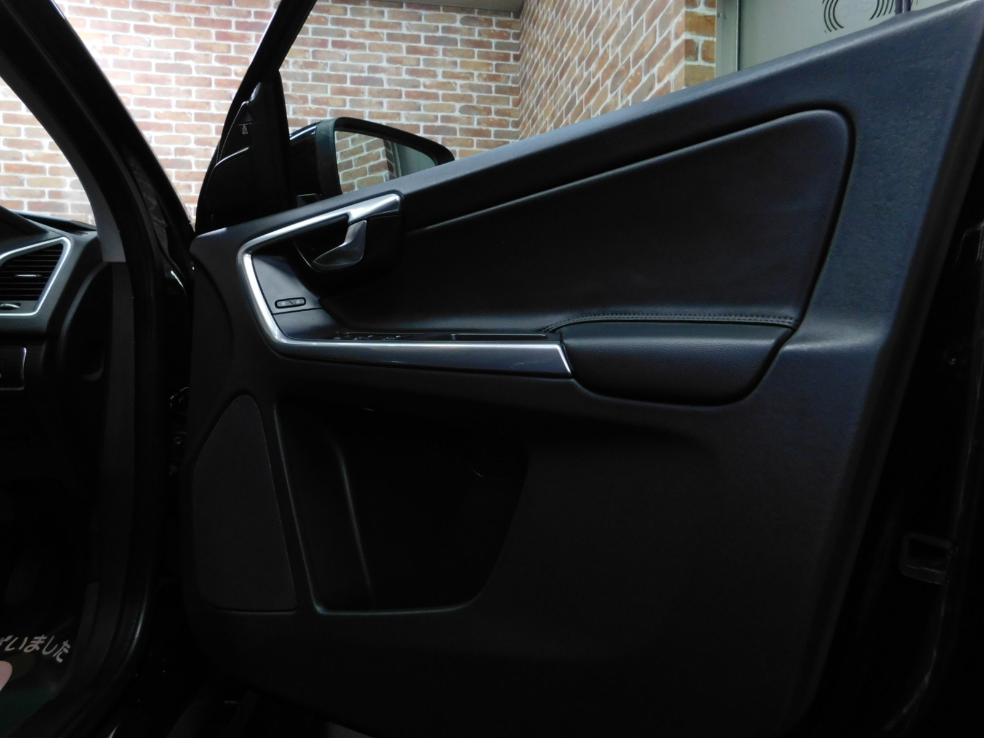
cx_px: 492
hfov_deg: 73.9
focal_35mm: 23
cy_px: 369
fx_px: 654
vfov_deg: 58.9
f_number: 3
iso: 250
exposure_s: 1/30
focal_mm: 4
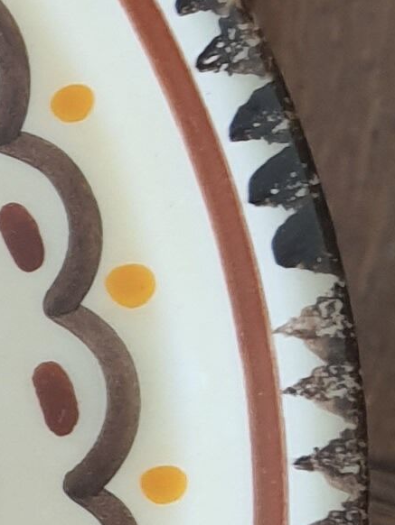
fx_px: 2737
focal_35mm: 180
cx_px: -676
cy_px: 489
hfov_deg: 7.5
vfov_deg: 10.9
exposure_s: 1/100
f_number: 1.7
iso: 100
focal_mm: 4.32
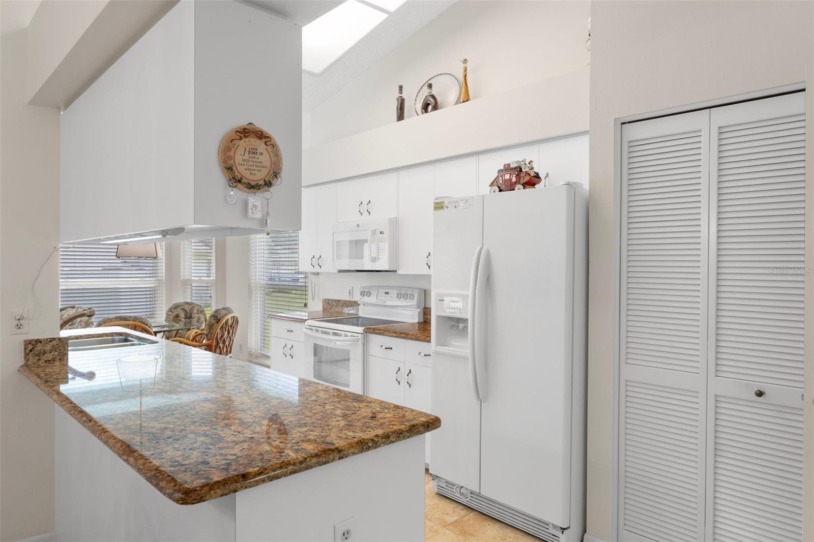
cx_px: 407
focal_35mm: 22
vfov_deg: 56.1
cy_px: 271
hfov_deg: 77.3
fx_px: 509
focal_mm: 15
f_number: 8
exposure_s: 1/4
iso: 250
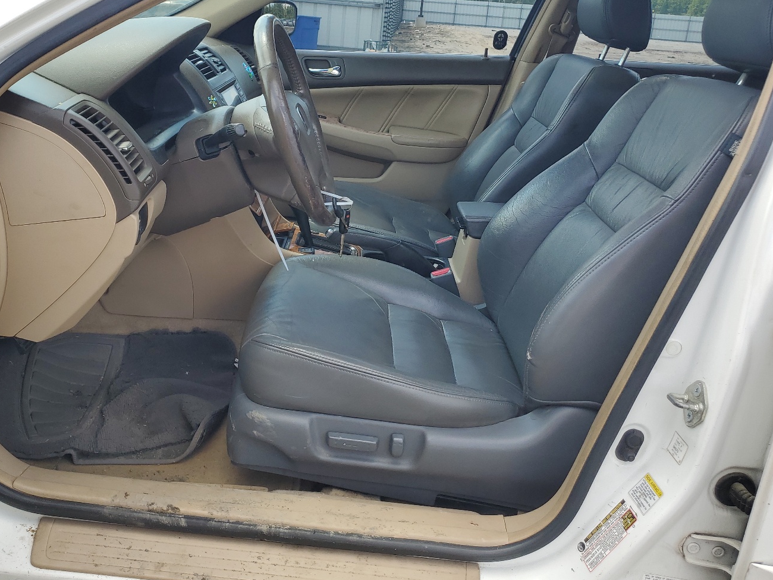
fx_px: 715
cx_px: 345
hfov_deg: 56.7
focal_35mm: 32
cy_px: 236
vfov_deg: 44.0
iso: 50
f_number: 1.5
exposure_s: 1/769
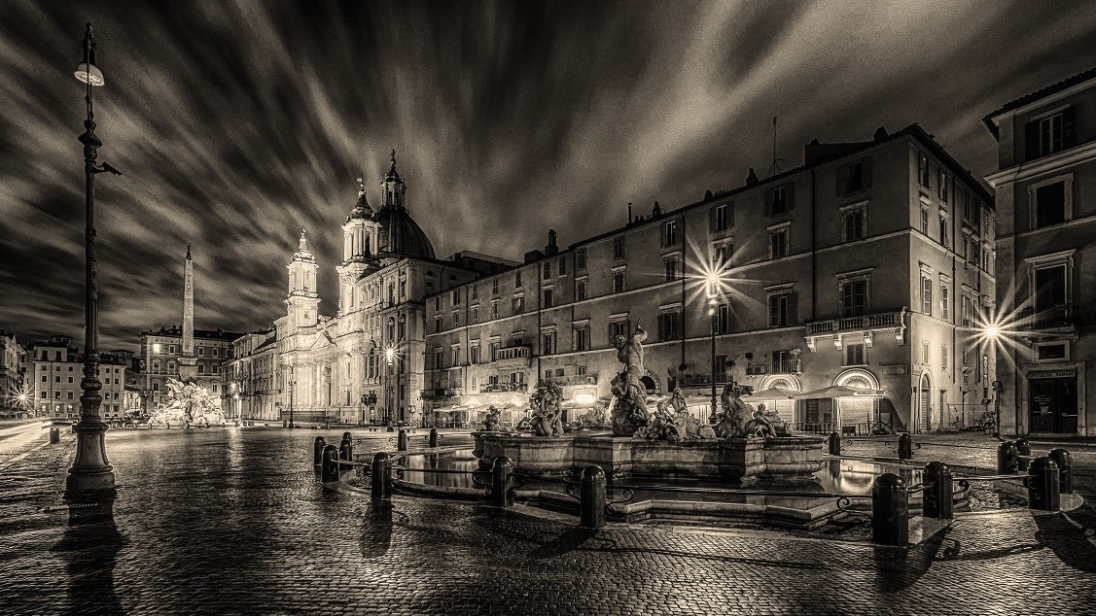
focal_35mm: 16
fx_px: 465
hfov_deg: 99.4
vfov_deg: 67.1
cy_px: 320
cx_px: 546
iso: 100
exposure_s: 30
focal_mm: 10
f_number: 10
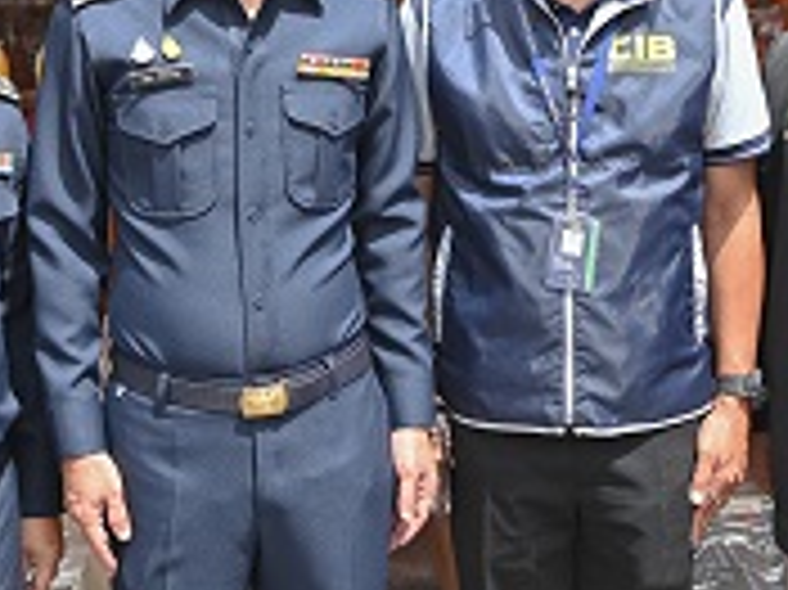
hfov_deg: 21.1
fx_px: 2116
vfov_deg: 15.6
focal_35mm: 93
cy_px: 2
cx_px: 299
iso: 110
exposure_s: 1/640
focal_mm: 31
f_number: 4
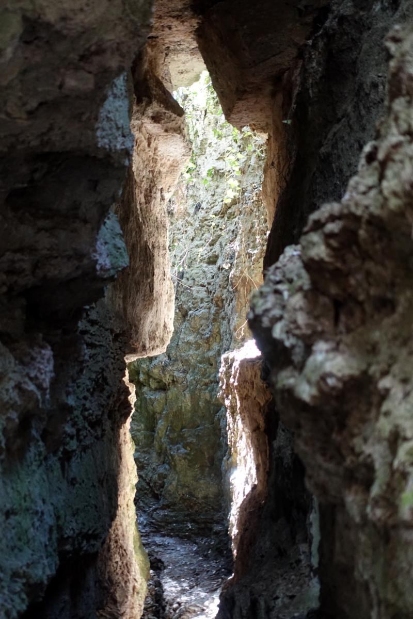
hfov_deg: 19.5
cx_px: 206
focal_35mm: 70
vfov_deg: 28.8
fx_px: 1204
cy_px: 310
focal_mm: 25.7
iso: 800
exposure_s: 1/25
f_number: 2.8
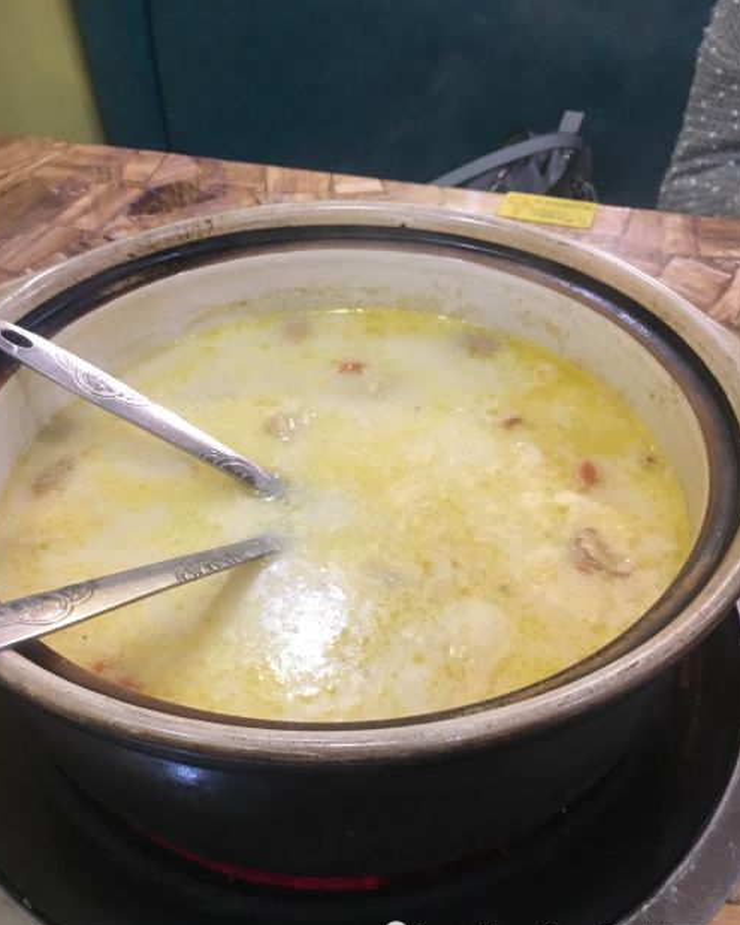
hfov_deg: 45.8
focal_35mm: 32
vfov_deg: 55.6
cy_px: 511
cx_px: 352
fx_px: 876
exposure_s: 1/20
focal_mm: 4.15
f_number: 2.2
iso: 200
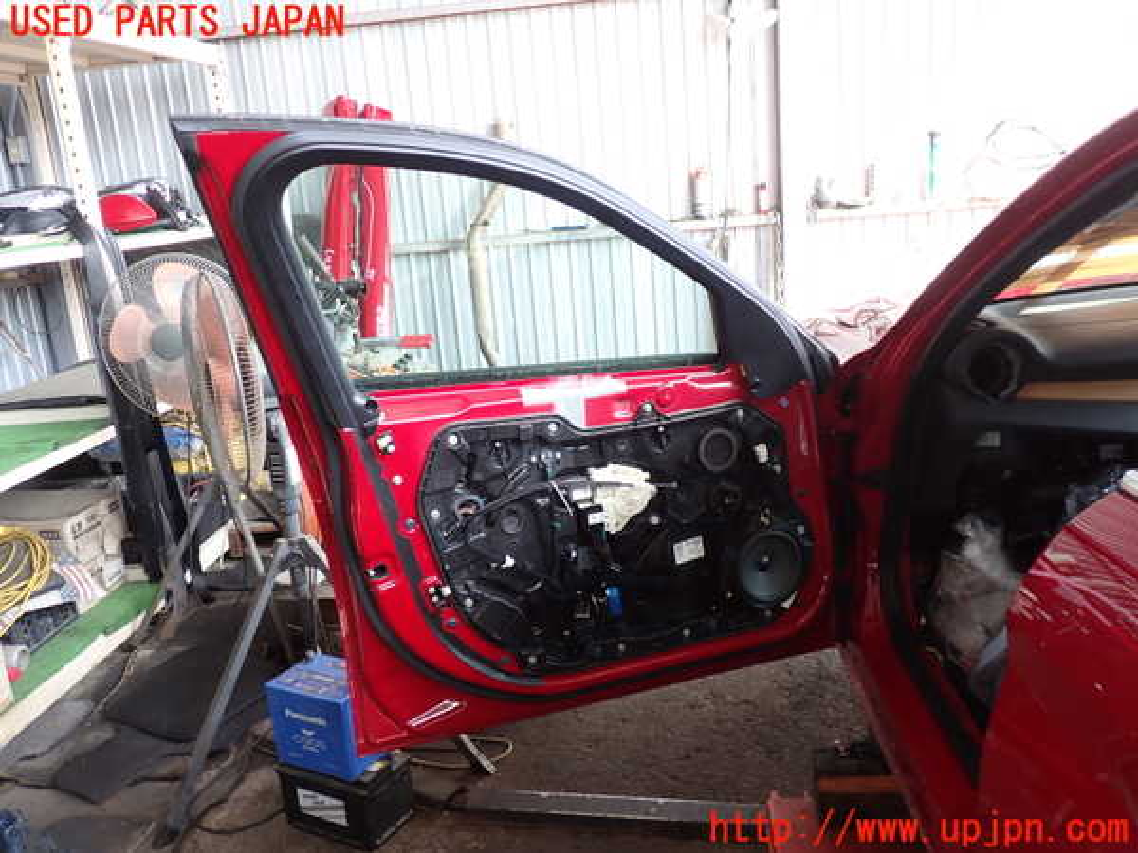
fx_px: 986
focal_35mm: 30
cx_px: 569
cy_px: 426
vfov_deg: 46.8
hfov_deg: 60.0
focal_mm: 5.4
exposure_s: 1/60
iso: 100
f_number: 2.3
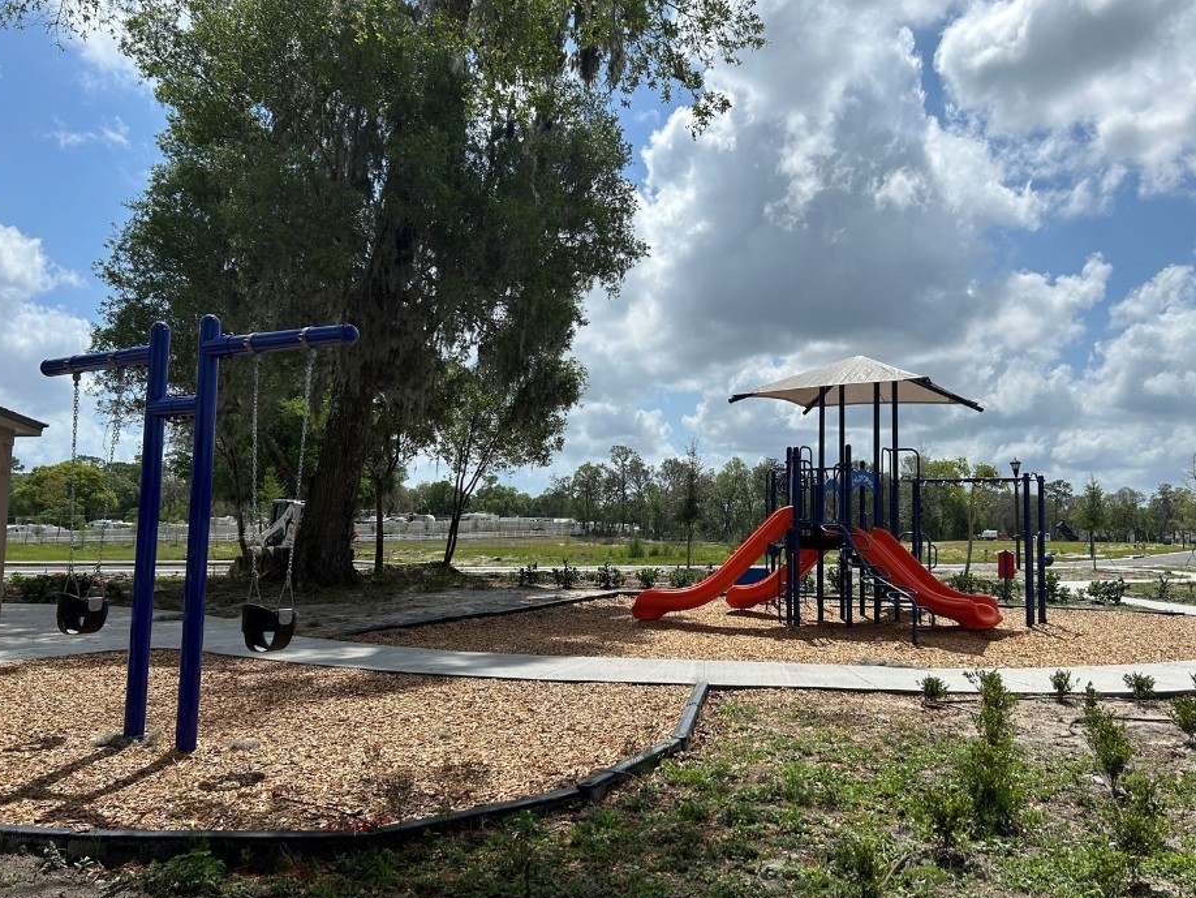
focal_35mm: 29
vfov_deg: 48.2
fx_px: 1002
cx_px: 654
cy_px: 456
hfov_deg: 61.5
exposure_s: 1/8696
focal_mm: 5.7
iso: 50
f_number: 1.5
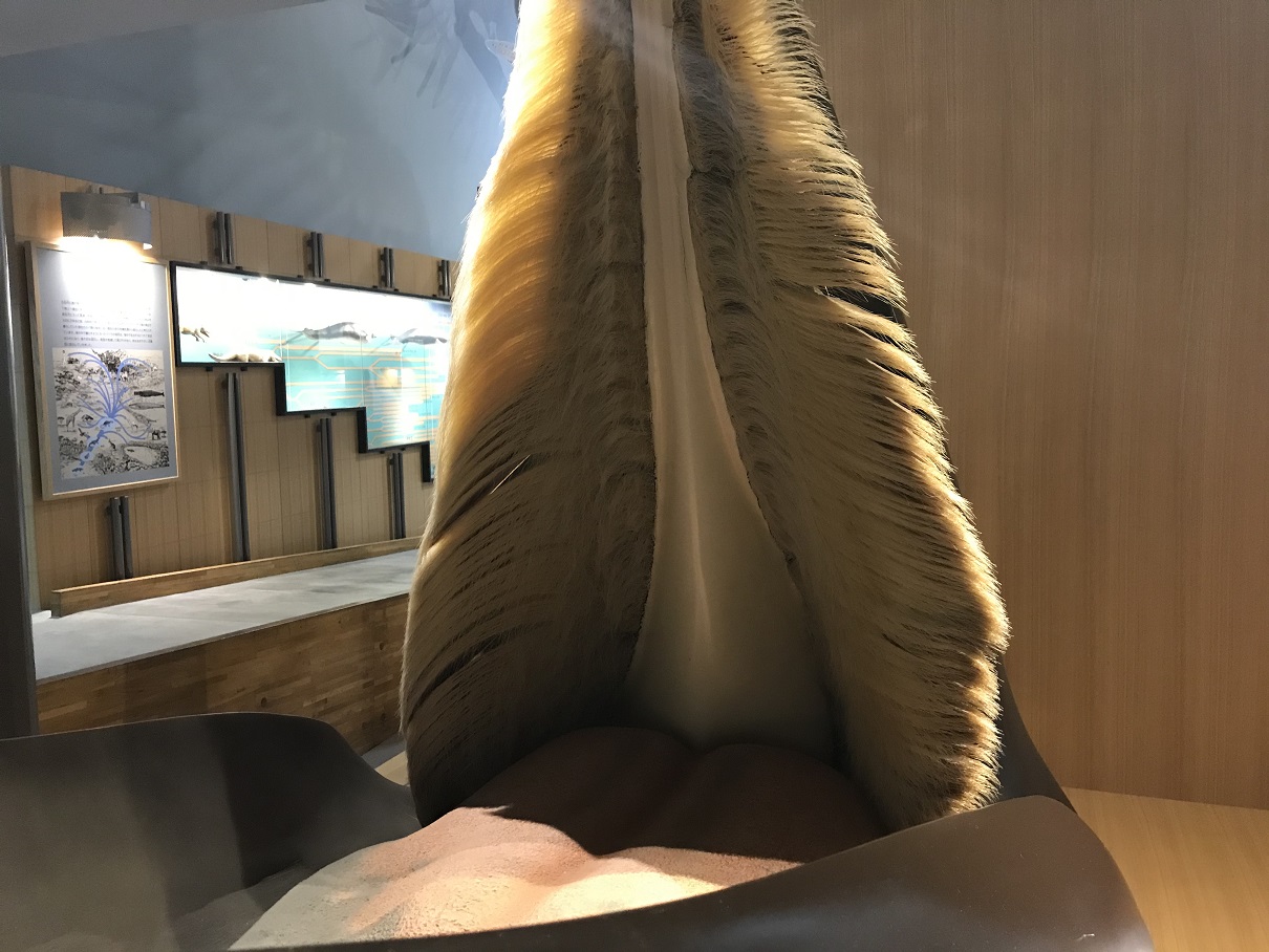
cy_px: 476
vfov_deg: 49.8
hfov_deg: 63.4
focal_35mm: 28
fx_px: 1027
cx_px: 634
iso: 100
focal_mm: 3.99
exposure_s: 1/14
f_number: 1.8
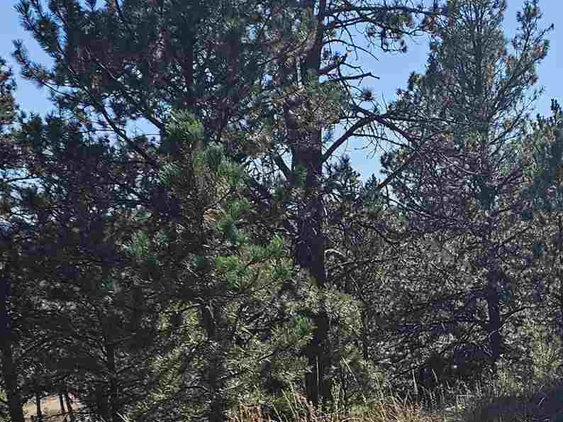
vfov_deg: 16.2
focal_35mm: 89
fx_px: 1447
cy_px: 448
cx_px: 635
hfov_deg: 20.8
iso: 10
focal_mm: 6.3
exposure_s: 1/805
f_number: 1.7
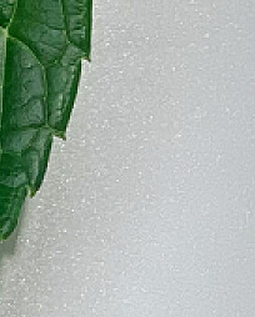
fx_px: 3605
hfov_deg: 3.8
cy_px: 4
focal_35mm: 383
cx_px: -702
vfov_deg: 5.0
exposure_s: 1/122
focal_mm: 6
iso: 32
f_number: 2.4
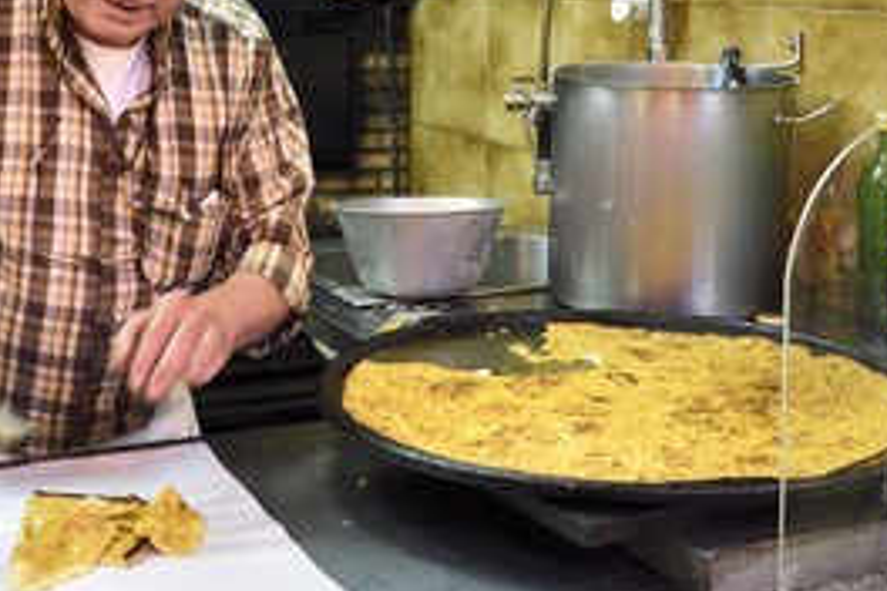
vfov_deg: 24.7
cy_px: 131
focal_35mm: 54
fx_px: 1330
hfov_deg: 36.7
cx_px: 349
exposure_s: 1/100
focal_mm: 34
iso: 3200
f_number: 4.5
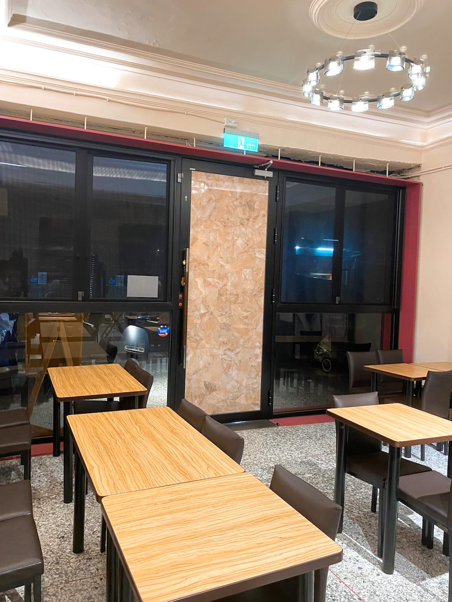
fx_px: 453
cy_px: 301
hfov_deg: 53.1
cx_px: 226
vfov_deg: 67.3
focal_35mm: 26
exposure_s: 1/60
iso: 250
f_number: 1.8
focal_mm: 4.25
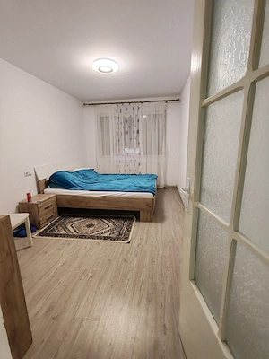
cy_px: 180
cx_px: 134
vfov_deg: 94.5
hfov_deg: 78.1
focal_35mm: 16
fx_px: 166
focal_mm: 1.96
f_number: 2.2
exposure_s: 1/33
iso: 160
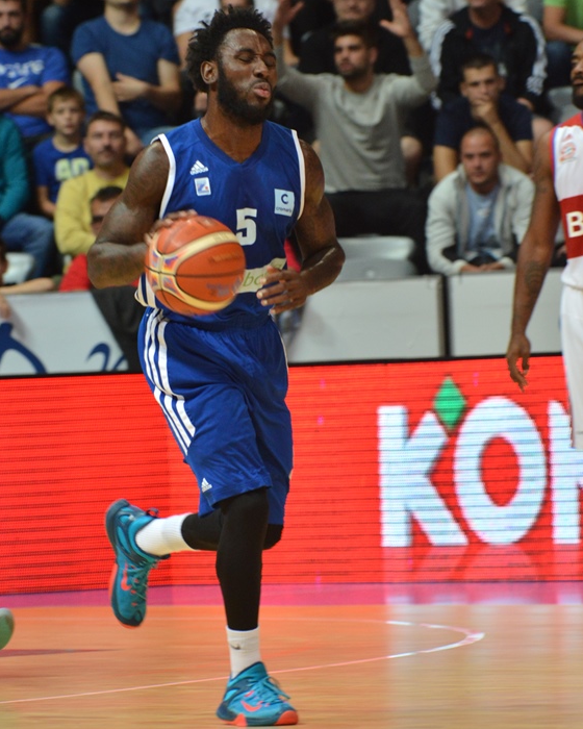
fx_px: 8886
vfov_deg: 4.7
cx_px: 237
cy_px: 332
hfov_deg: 3.8
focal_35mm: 412
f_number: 8
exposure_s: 1/250
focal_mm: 300
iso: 2500
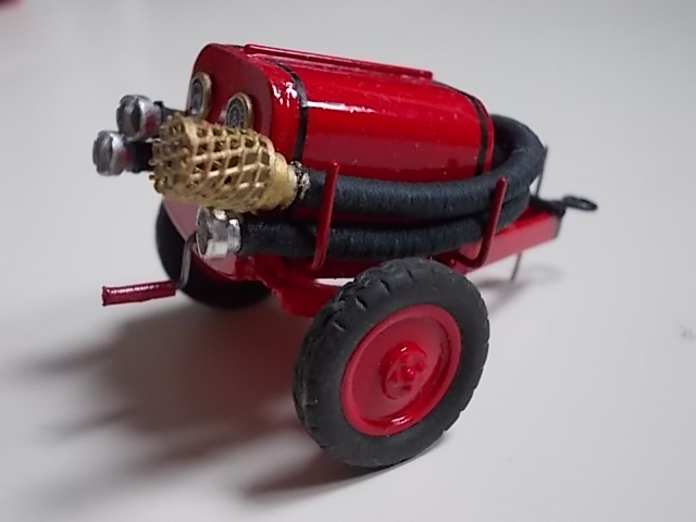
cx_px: 348
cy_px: 261
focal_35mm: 43
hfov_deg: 43.9
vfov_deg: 33.6
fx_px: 865
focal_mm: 6.1
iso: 200
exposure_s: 1/25
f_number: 3.3
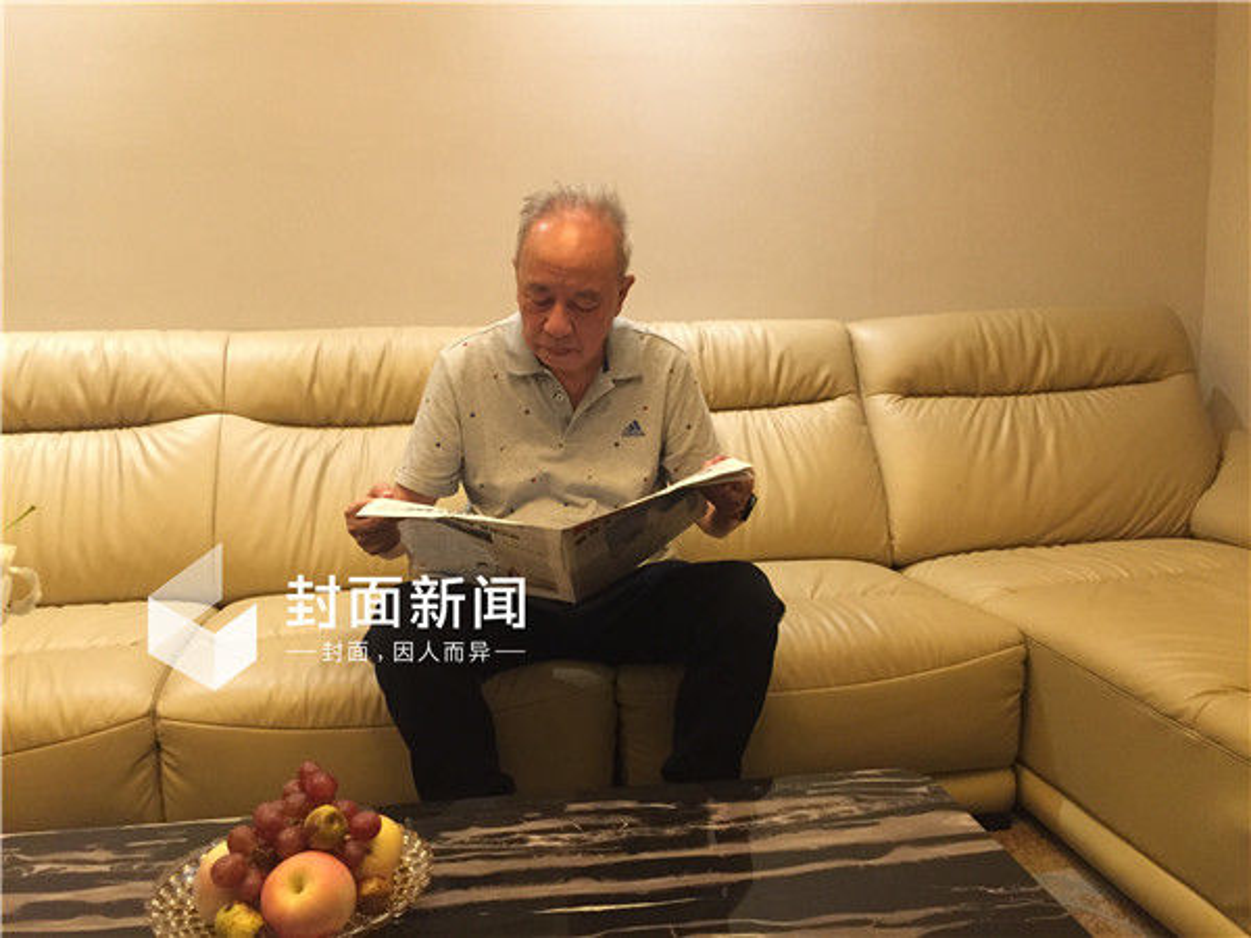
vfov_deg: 48.2
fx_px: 1048
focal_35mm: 29
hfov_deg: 61.7
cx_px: 626
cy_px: 469
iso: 250
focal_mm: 4.15
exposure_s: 1/17
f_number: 2.2
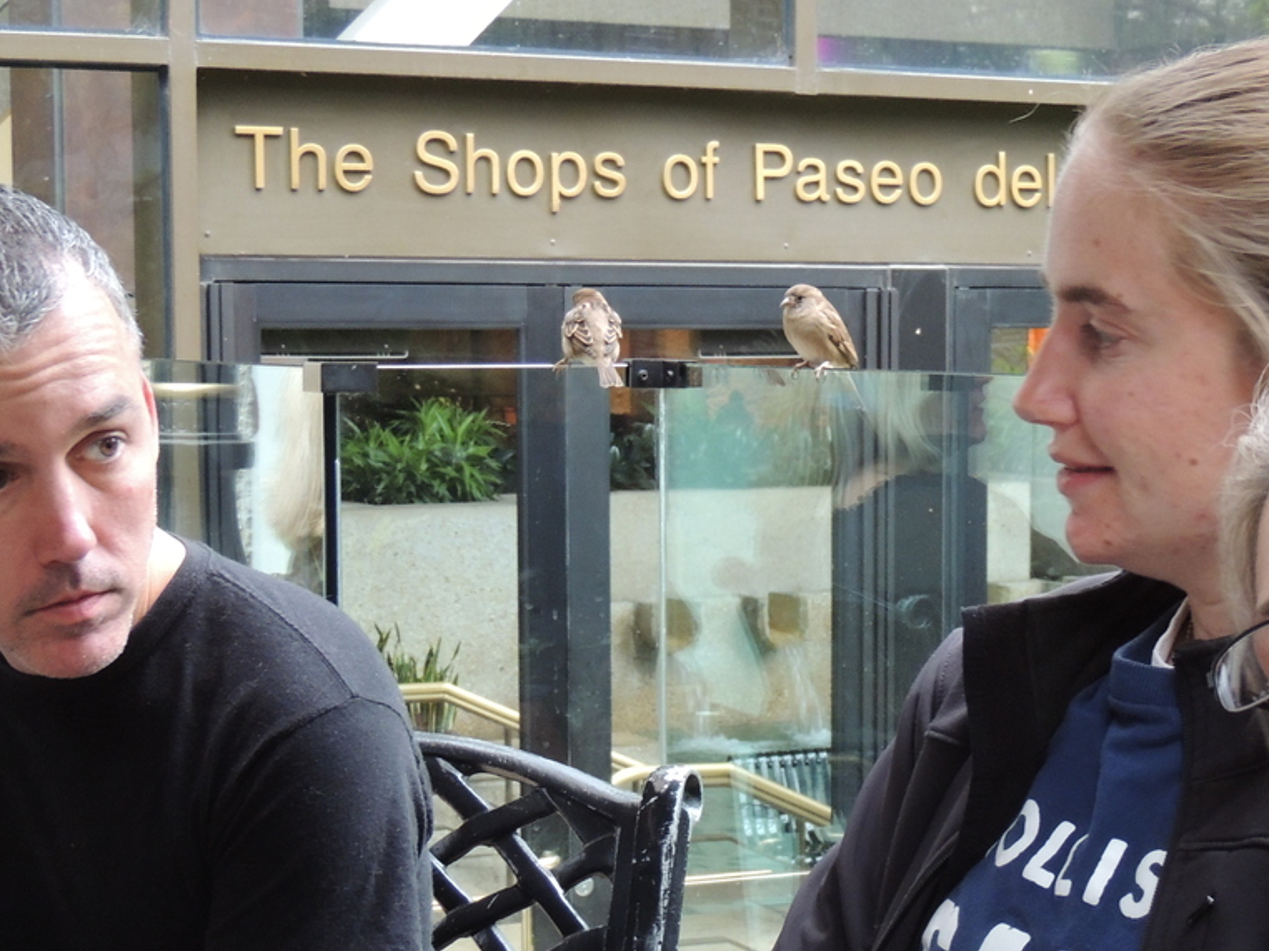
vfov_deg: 18.6
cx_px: 846
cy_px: 651
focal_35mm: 79
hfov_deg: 24.6
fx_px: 2895
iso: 400
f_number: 3.5
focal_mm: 8.3
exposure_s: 1/30
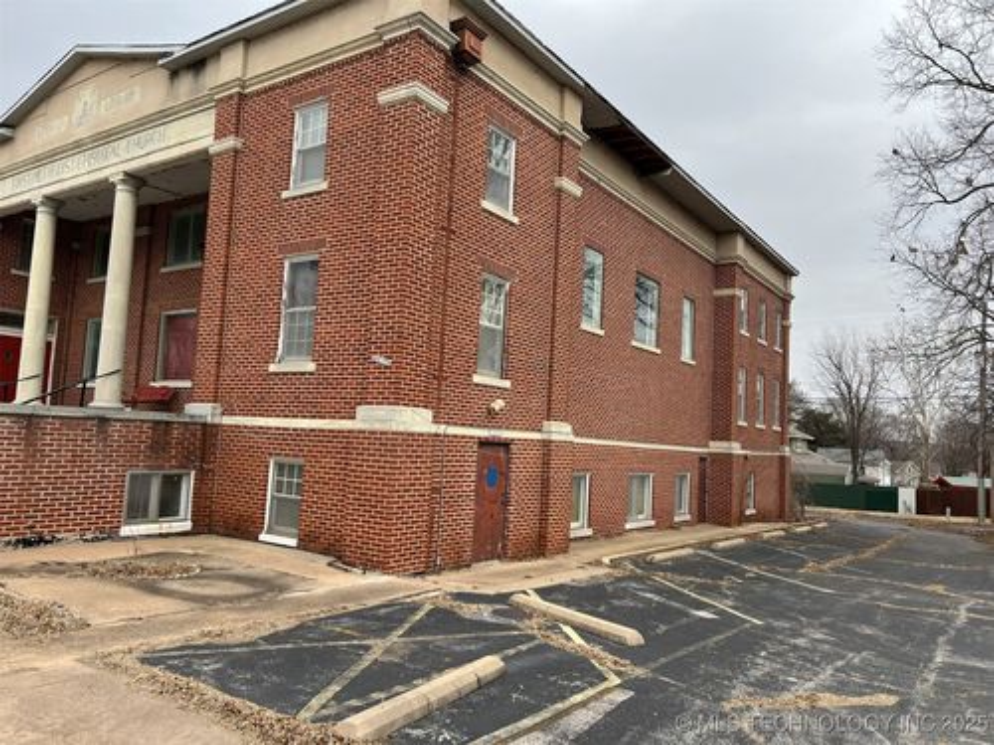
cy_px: 372
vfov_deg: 53.1
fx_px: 747
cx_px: 497
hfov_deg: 67.3
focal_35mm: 26
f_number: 1.5
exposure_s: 1/639
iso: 50
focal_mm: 5.7
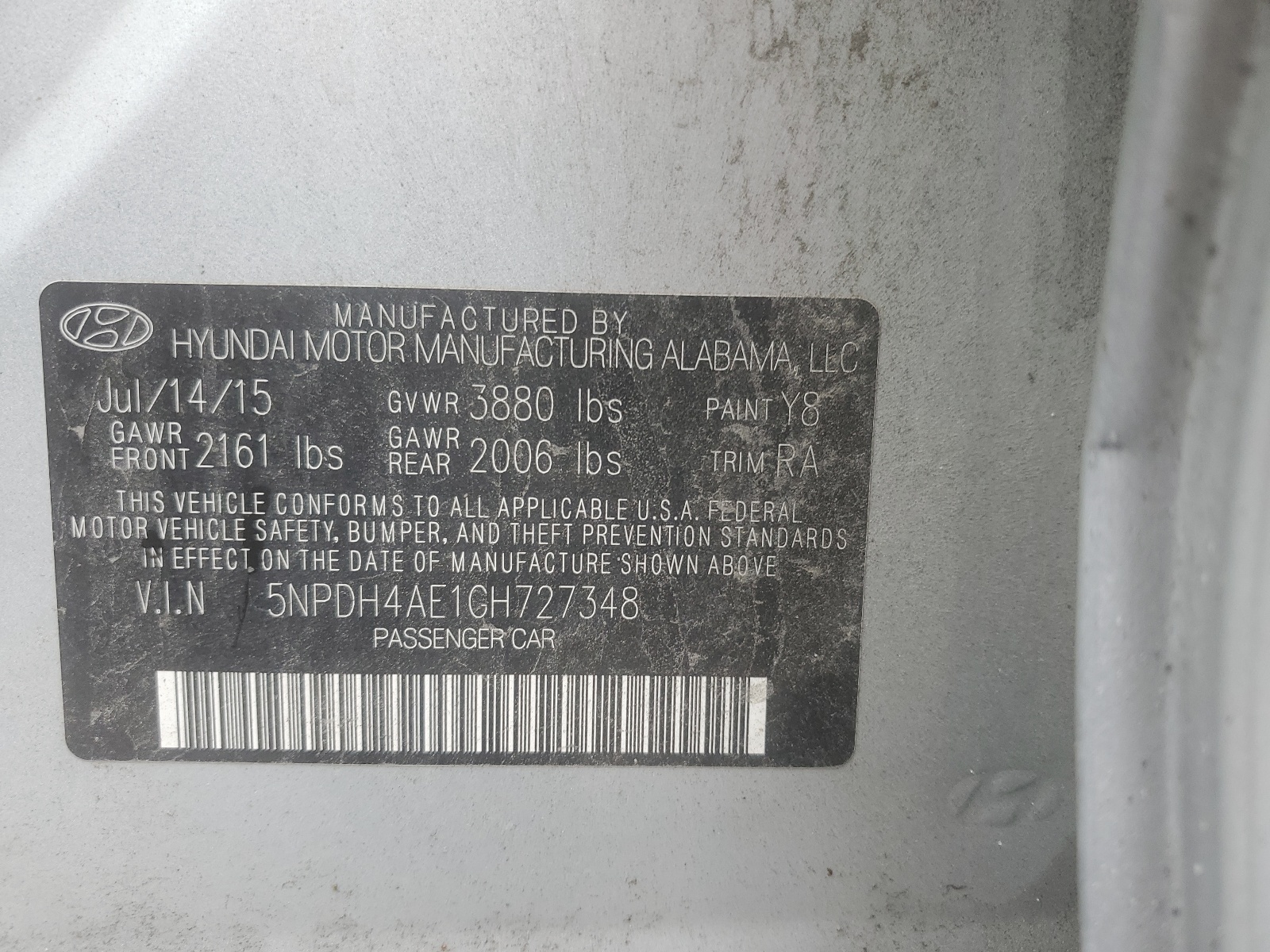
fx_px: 954
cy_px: 476
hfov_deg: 67.3
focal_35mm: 26
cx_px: 635
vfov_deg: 53.1
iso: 50
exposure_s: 1/132
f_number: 1.5
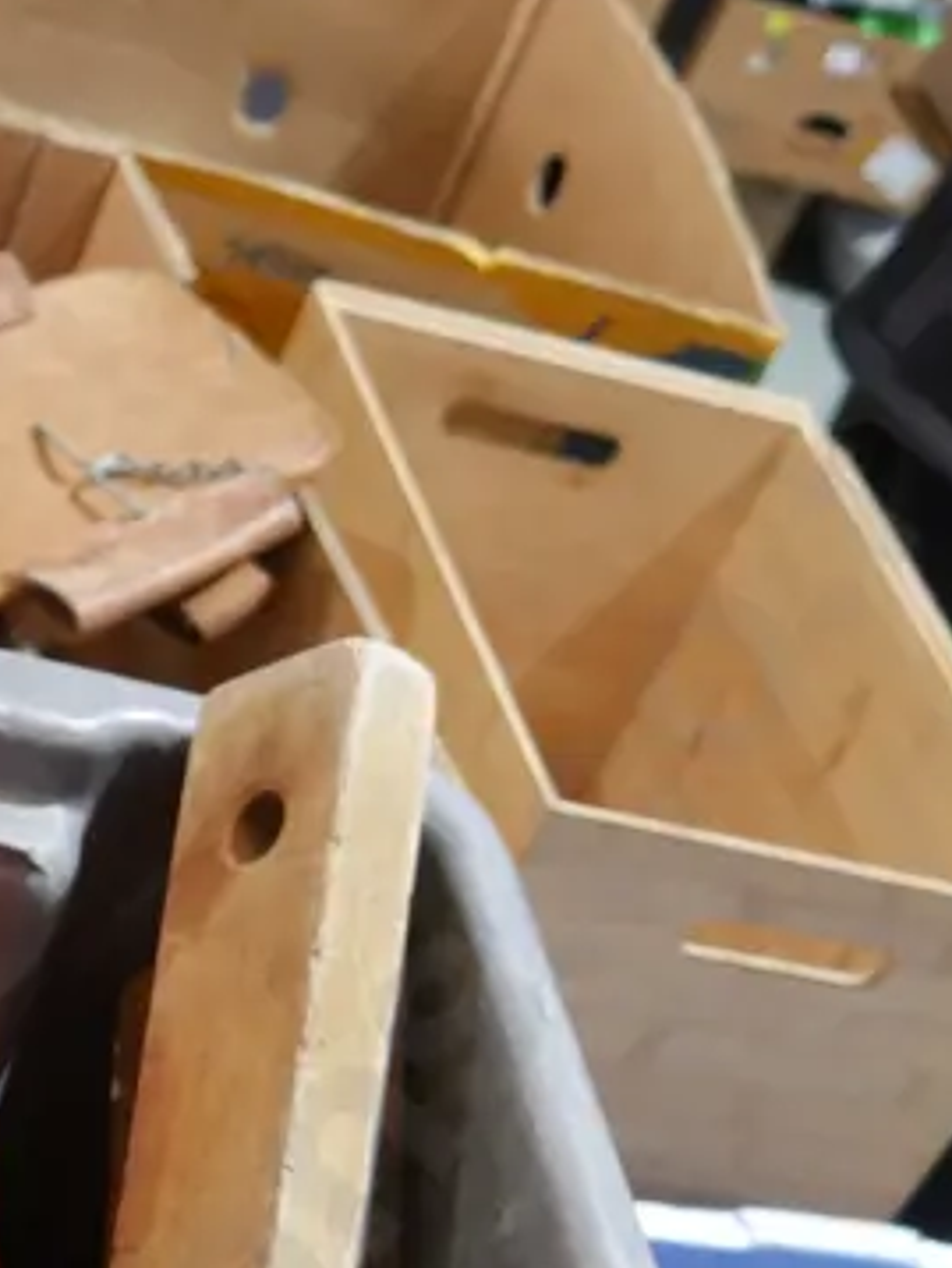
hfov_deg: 17.9
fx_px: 2930
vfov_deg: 21.6
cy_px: 1725
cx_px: -73
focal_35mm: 80
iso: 640
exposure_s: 1/60
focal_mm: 14
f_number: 3.5
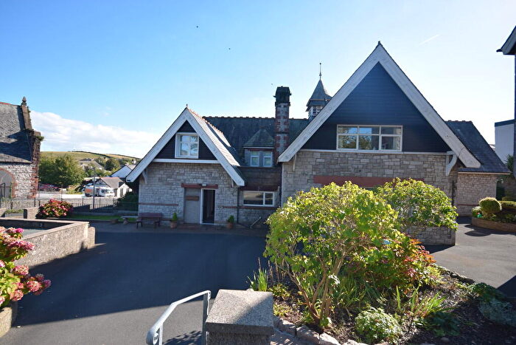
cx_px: 258
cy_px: 172
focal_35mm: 17
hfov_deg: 92.4
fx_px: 247
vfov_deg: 69.7
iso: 100
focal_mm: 11.5
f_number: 7.1
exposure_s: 1/200
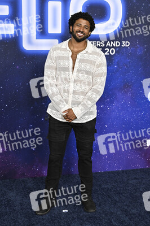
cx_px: 75
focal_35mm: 52
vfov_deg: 38.2
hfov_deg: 25.9
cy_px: 113
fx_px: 326
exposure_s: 1/320
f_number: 5.6
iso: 1600
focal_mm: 52
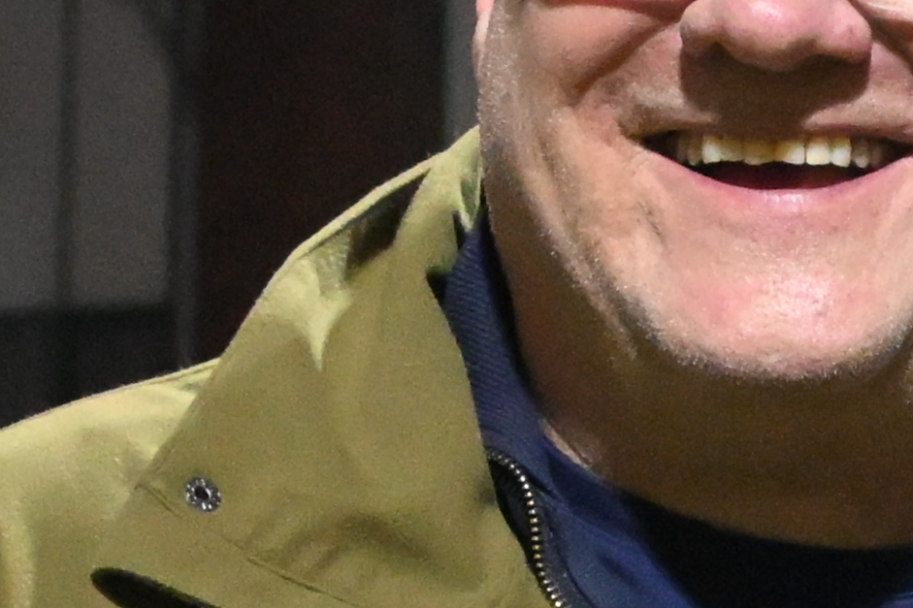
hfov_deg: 7.1
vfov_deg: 4.7
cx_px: 1104
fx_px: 7313
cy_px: 964
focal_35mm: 288
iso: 7200
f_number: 5
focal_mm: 32.5
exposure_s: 1/250
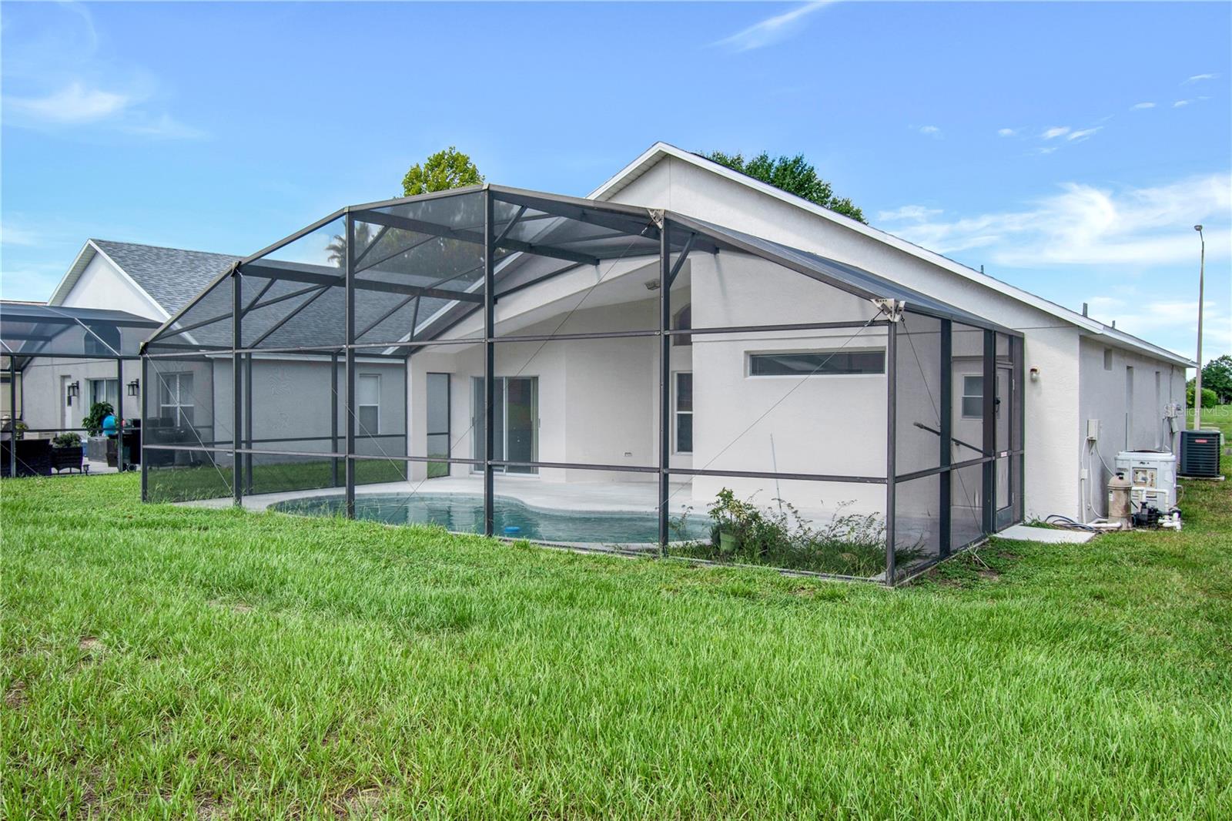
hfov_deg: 64.6
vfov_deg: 45.7
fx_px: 975
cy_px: 410
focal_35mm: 28
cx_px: 616
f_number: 7.1
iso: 100
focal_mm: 19
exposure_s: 1/200
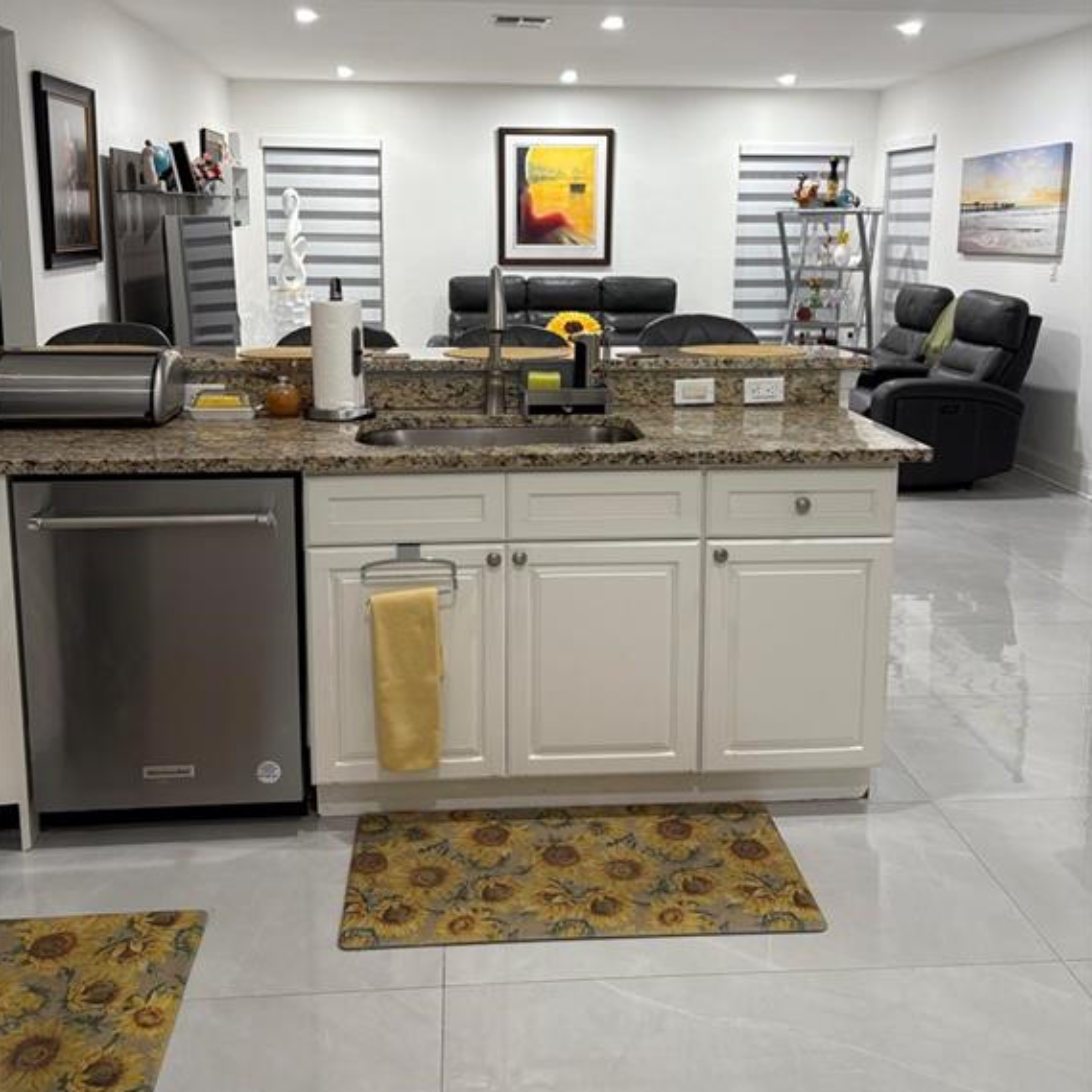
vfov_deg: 51.9
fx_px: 1106
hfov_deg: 52.5
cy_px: 399
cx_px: 543
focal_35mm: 31
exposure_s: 1/60
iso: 160
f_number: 1.6
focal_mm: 5.96
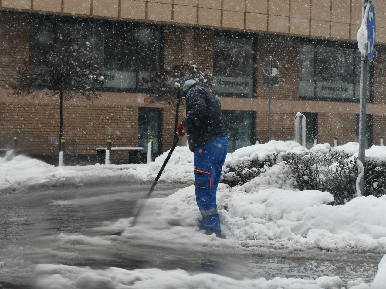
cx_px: 183
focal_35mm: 134
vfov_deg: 11.1
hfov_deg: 14.7
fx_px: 1494
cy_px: 144
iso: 400
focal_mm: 82
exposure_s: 1/500
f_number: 5.6
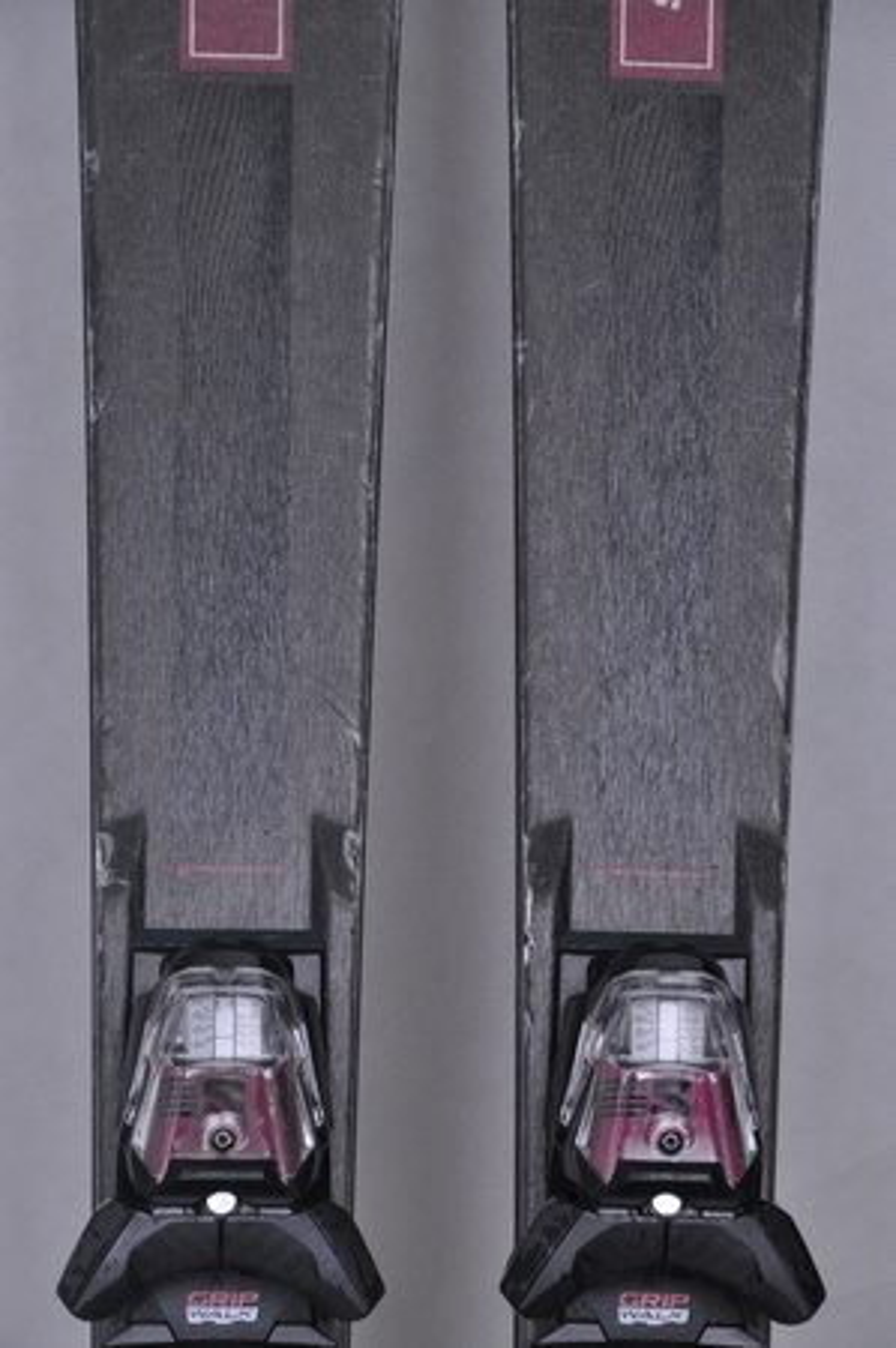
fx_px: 5893
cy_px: 674
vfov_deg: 13.1
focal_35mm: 158
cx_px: 448
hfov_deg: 8.7
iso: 3200
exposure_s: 1/125
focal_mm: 105
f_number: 9.5
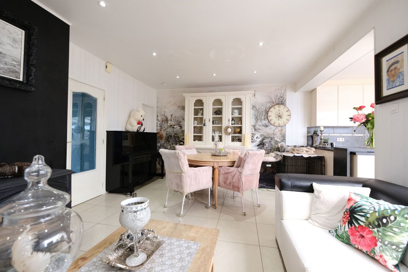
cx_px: 204
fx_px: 170
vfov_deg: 77.3
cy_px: 136
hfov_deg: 100.4
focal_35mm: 15
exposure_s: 1/125
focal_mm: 10
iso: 2000
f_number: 4
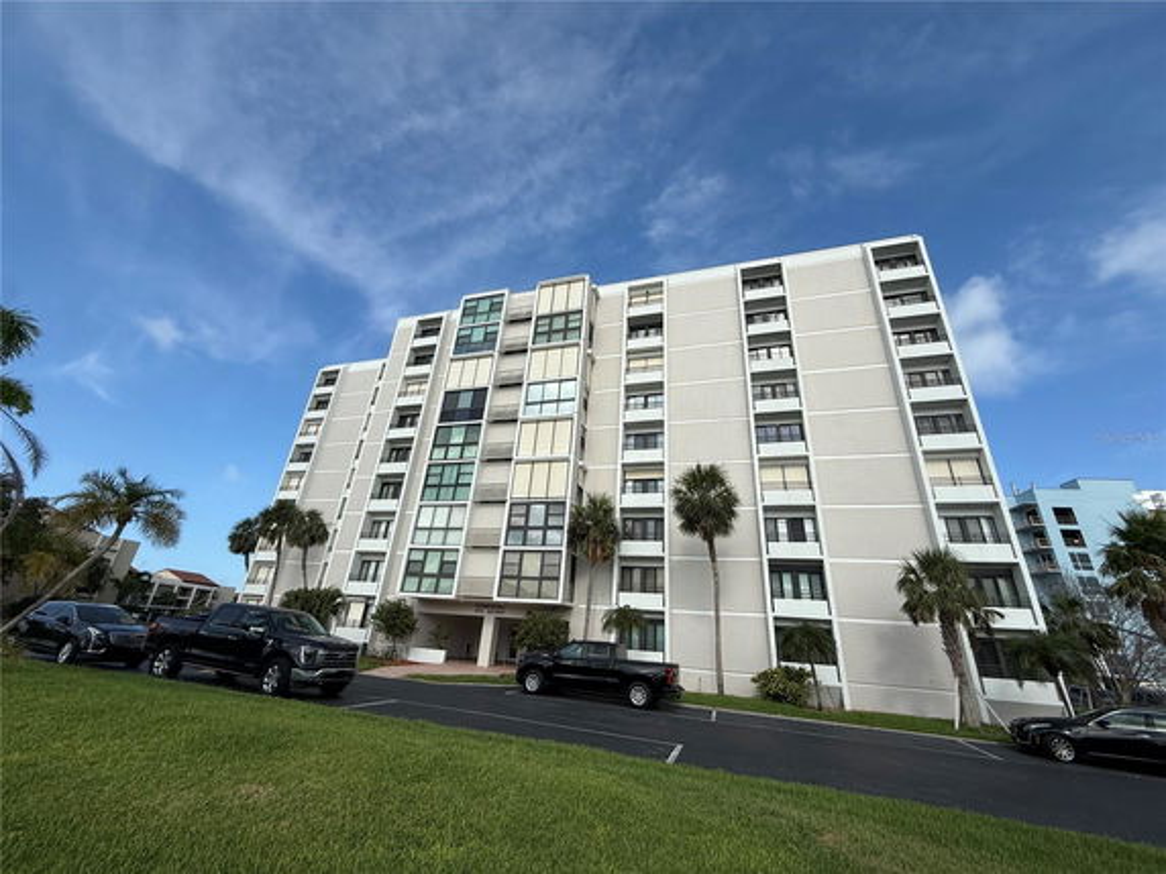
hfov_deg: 102.1
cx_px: 583
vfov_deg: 85.7
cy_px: 437
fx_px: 472
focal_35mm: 14
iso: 50
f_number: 2.2
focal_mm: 2.22
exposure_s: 1/2841
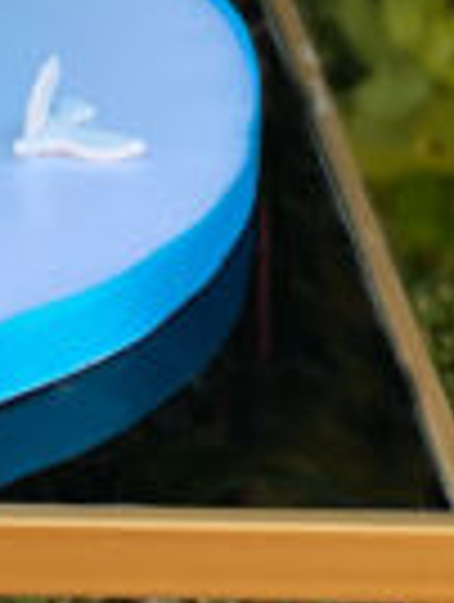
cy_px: -326
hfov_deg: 7.4
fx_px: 3417
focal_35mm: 196
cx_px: -393
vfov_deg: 9.8
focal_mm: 6
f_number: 2
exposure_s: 1/335
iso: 20
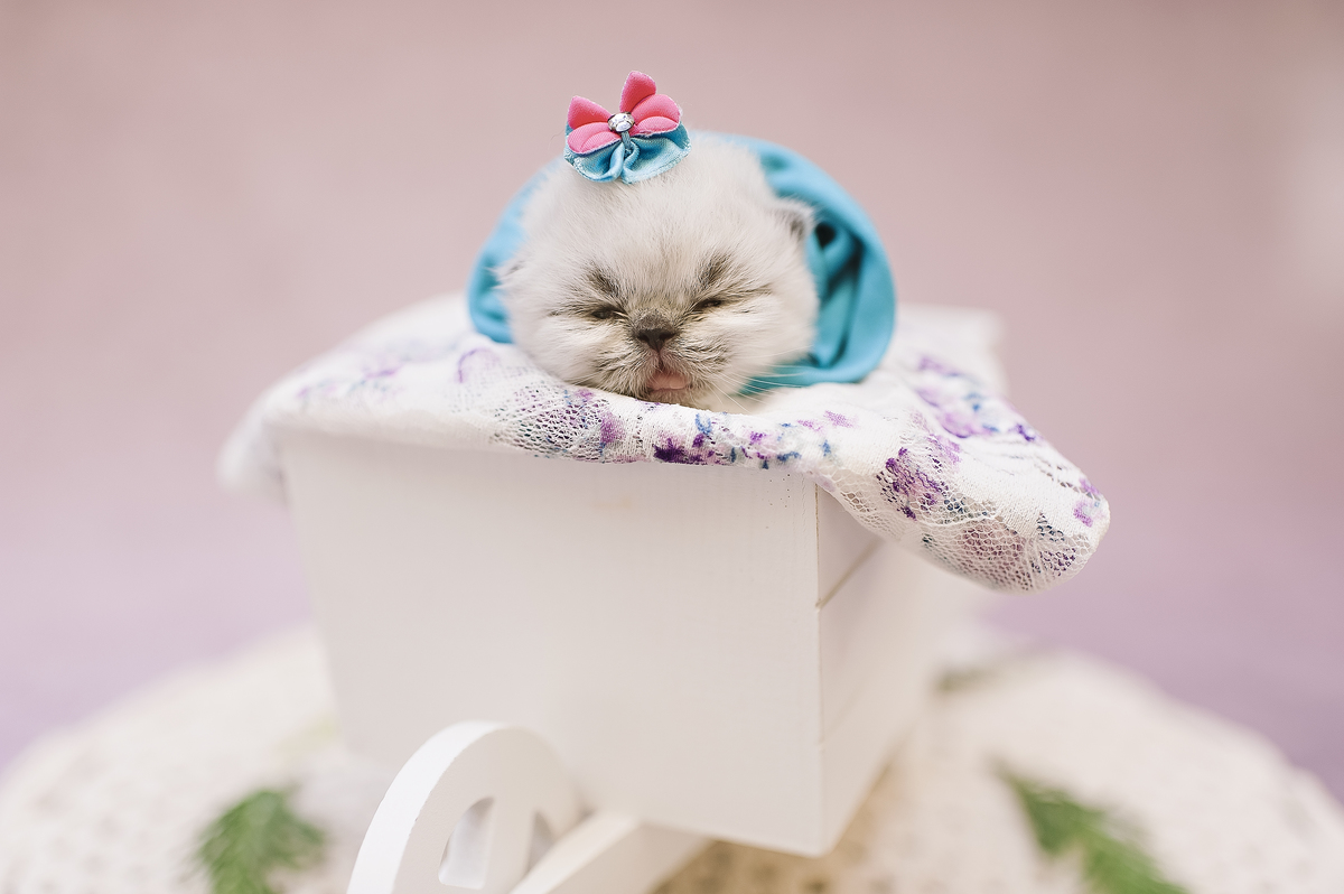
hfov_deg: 54.5
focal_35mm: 35
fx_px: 1306
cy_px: 447
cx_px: 672
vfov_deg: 37.8
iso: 200
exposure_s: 1/250
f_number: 2.2
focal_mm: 35
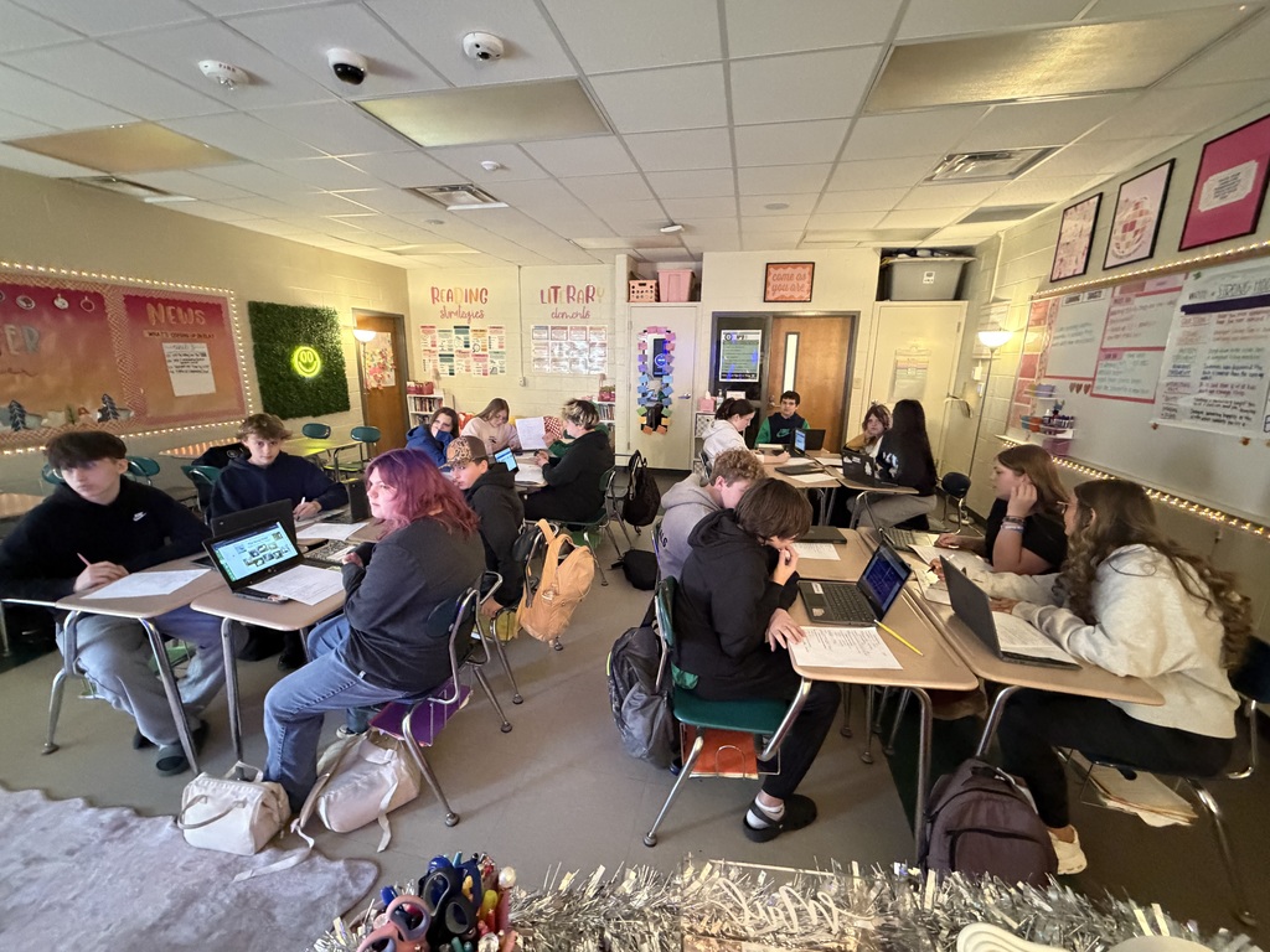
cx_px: 635
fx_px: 514
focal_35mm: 14
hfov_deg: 102.1
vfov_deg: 85.7
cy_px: 476
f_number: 2.2
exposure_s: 1/40
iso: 1000
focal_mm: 2.22
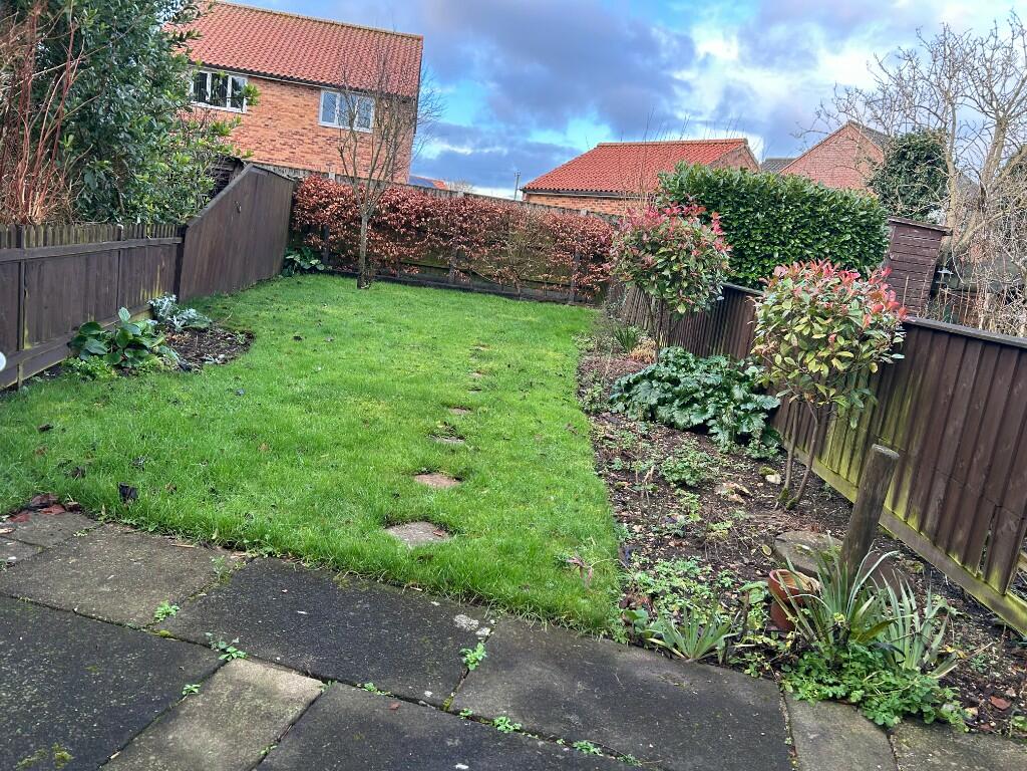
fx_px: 771
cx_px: 514
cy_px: 386
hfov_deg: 67.3
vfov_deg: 53.1
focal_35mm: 26
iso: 50
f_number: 1.5
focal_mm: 5.7
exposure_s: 1/171
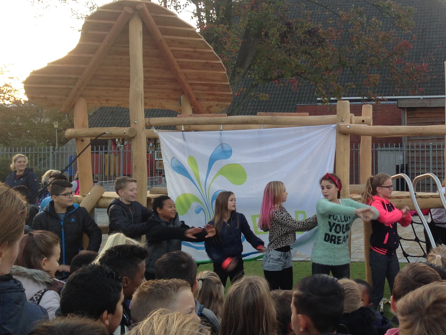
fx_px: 709
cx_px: 364
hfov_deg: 33.8
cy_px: 122
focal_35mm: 55
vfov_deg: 26.5
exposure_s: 1/60
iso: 50
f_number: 2.4
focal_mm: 4.12
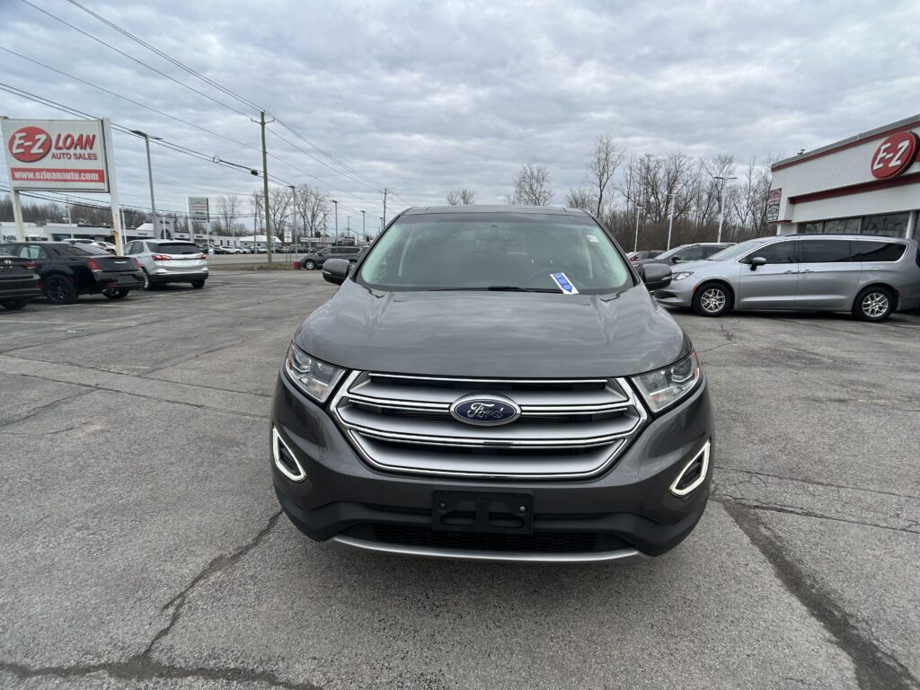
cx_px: 460
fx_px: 691
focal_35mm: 26
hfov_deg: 67.3
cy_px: 345
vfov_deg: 53.1
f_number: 1.5
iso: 50
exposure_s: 1/1029
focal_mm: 5.7
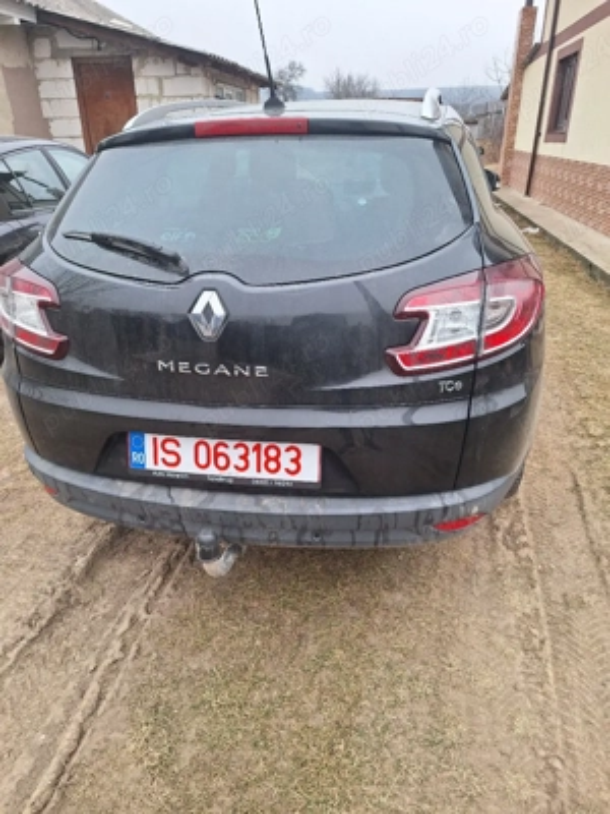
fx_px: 540
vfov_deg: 73.9
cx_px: 305
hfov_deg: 58.9
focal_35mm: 23
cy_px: 407
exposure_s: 1/227
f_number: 1.8
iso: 40
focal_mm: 5.54
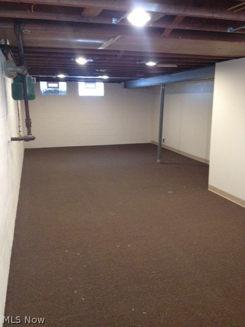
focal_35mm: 35
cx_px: 122
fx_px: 330
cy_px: 164
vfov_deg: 52.6
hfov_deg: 40.7
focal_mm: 4.28
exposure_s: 1/20
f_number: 2.4
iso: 320
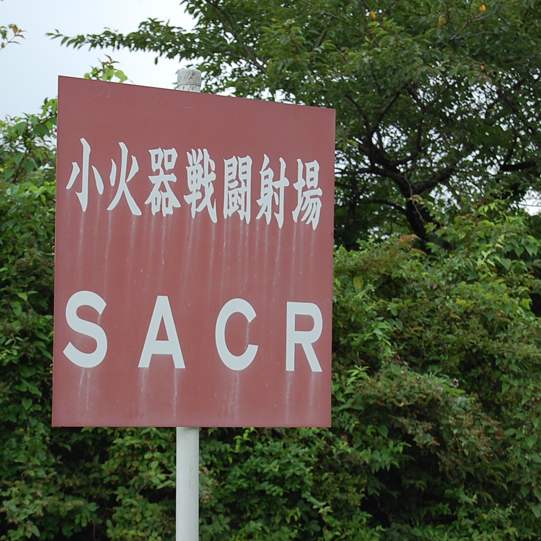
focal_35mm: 106
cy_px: 271
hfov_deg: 16.5
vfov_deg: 16.5
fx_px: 1868
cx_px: 211
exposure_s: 1/200
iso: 200
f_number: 7.1
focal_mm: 55
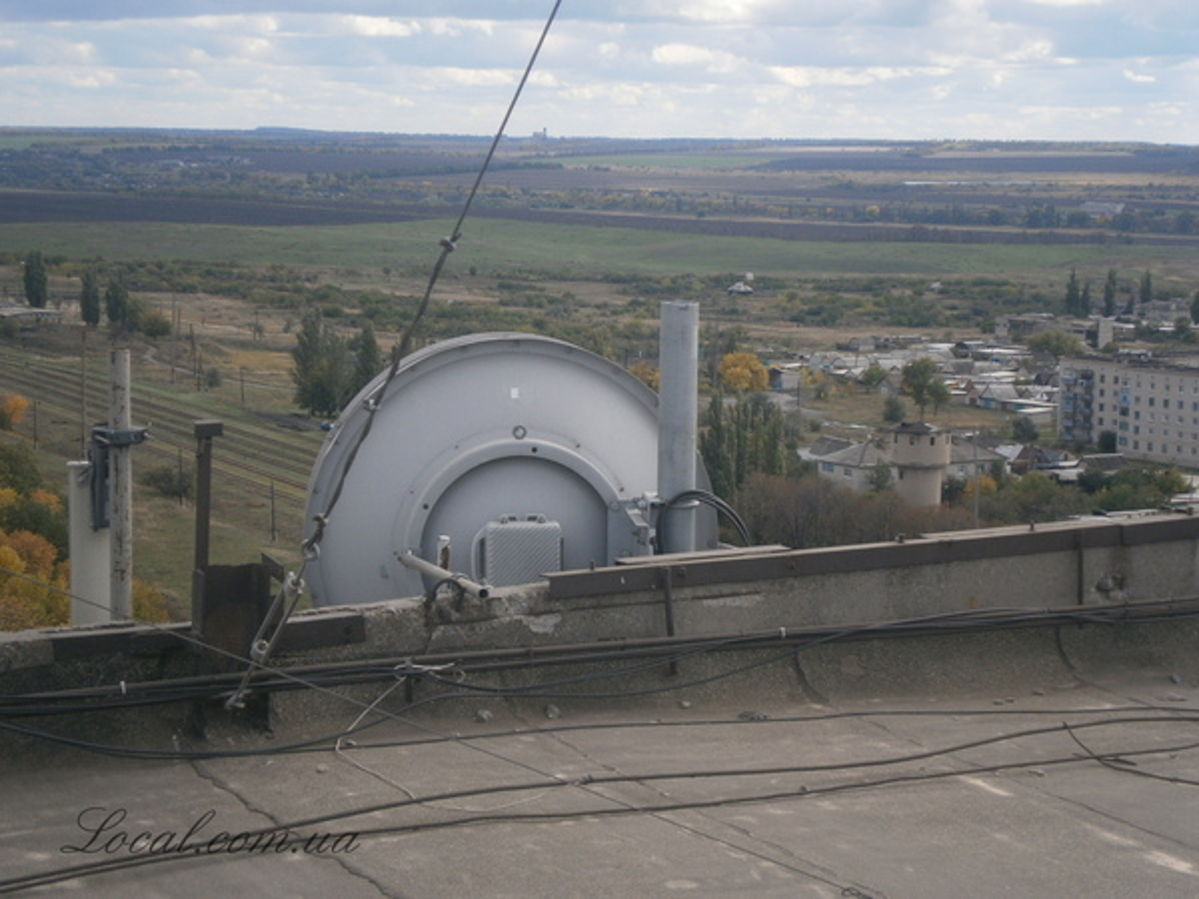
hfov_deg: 26.7
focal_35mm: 73
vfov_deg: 20.2
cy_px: 450
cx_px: 600
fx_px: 2529
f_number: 4.4
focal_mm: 13
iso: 80
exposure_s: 1/320
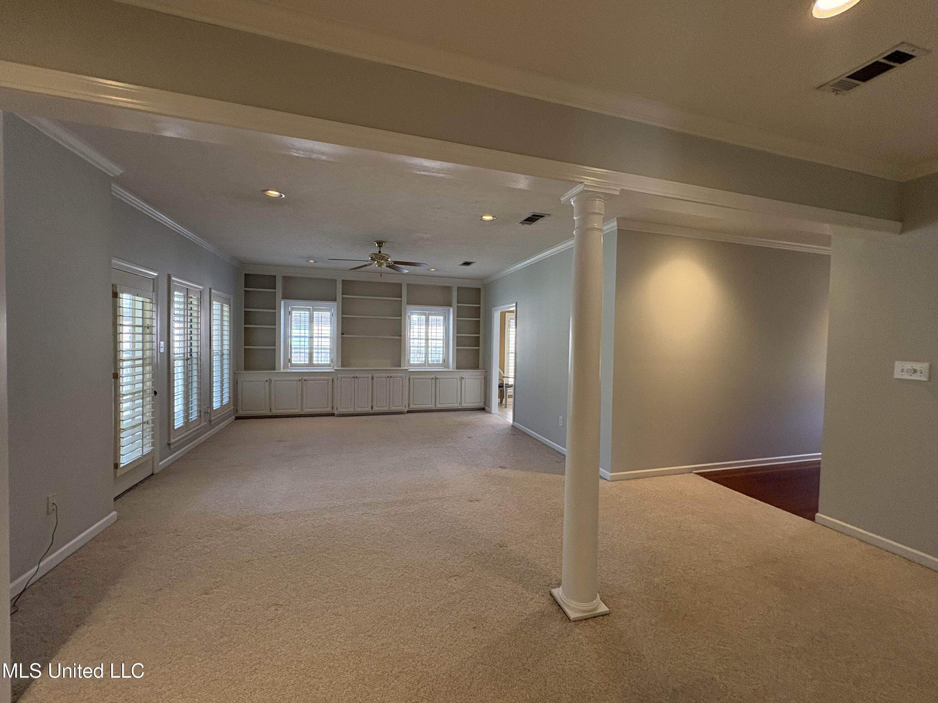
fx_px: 379
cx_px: 469
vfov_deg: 85.7
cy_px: 352
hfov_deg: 102.1
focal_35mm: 14
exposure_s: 1/120
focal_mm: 2.22
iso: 320
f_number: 2.2
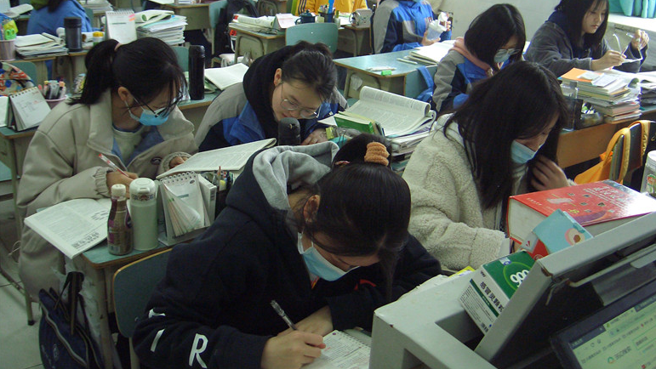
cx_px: 330
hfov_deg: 47.3
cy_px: 122
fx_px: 748
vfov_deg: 27.6
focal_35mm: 43
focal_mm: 8
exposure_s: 1/80
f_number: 2.8
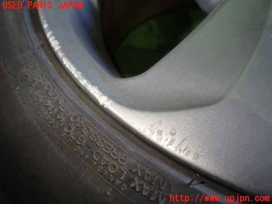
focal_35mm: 25
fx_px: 196
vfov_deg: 54.9
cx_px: 136
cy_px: 102
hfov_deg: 69.4
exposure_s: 1/40
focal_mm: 4.5
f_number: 2
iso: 200
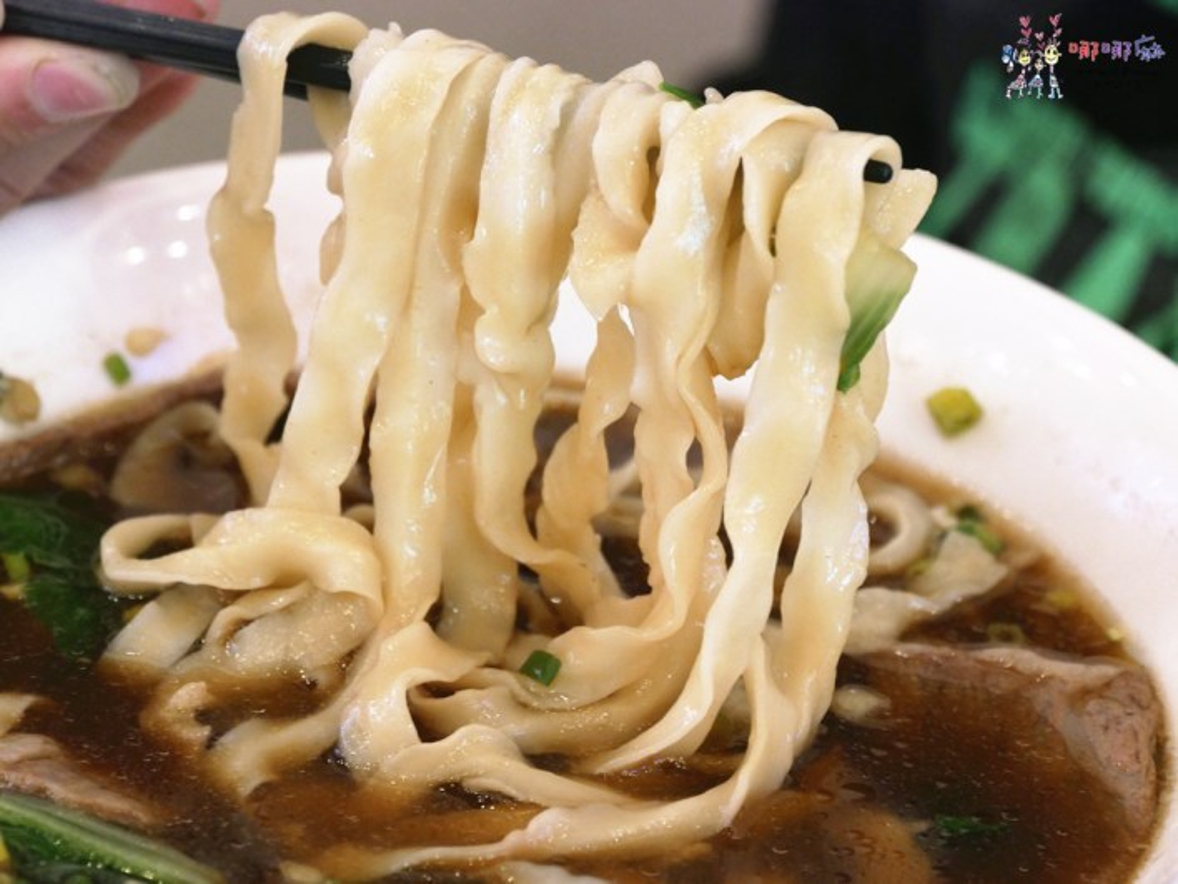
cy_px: 442
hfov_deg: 15.2
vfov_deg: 11.4
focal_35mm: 130
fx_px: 4424
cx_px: 589
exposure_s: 1/40
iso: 2000
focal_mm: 65
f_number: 5.4
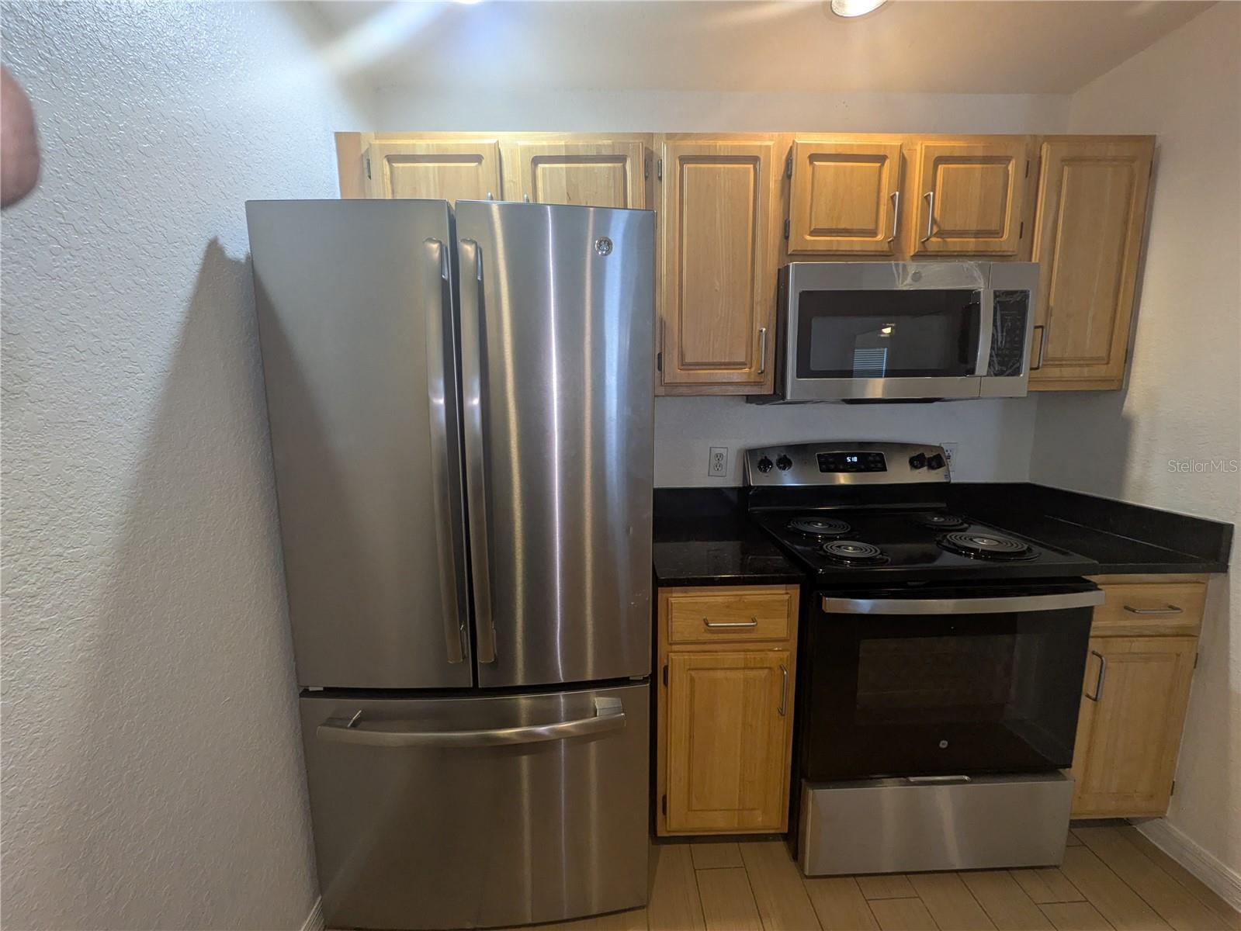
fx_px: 502
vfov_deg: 85.7
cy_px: 466
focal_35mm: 14
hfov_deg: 102.1
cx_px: 620
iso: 170
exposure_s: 1/60
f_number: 2.2
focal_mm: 1.83
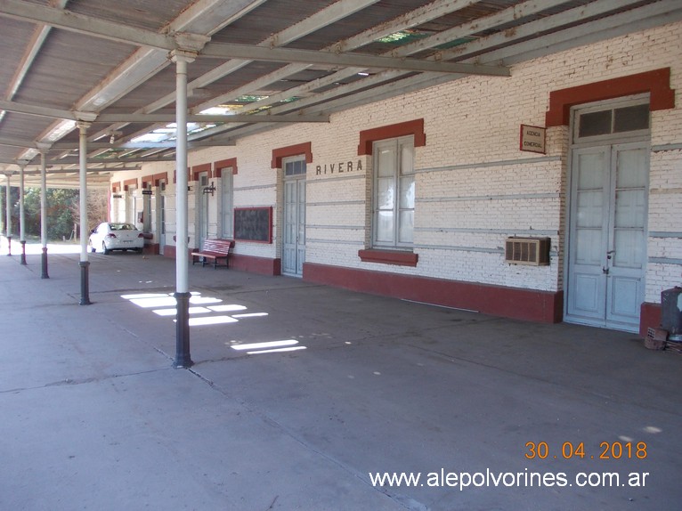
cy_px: 256
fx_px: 551
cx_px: 341
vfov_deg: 49.7
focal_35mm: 28
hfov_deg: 63.5
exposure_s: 1/80
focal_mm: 4
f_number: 2.7
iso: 80
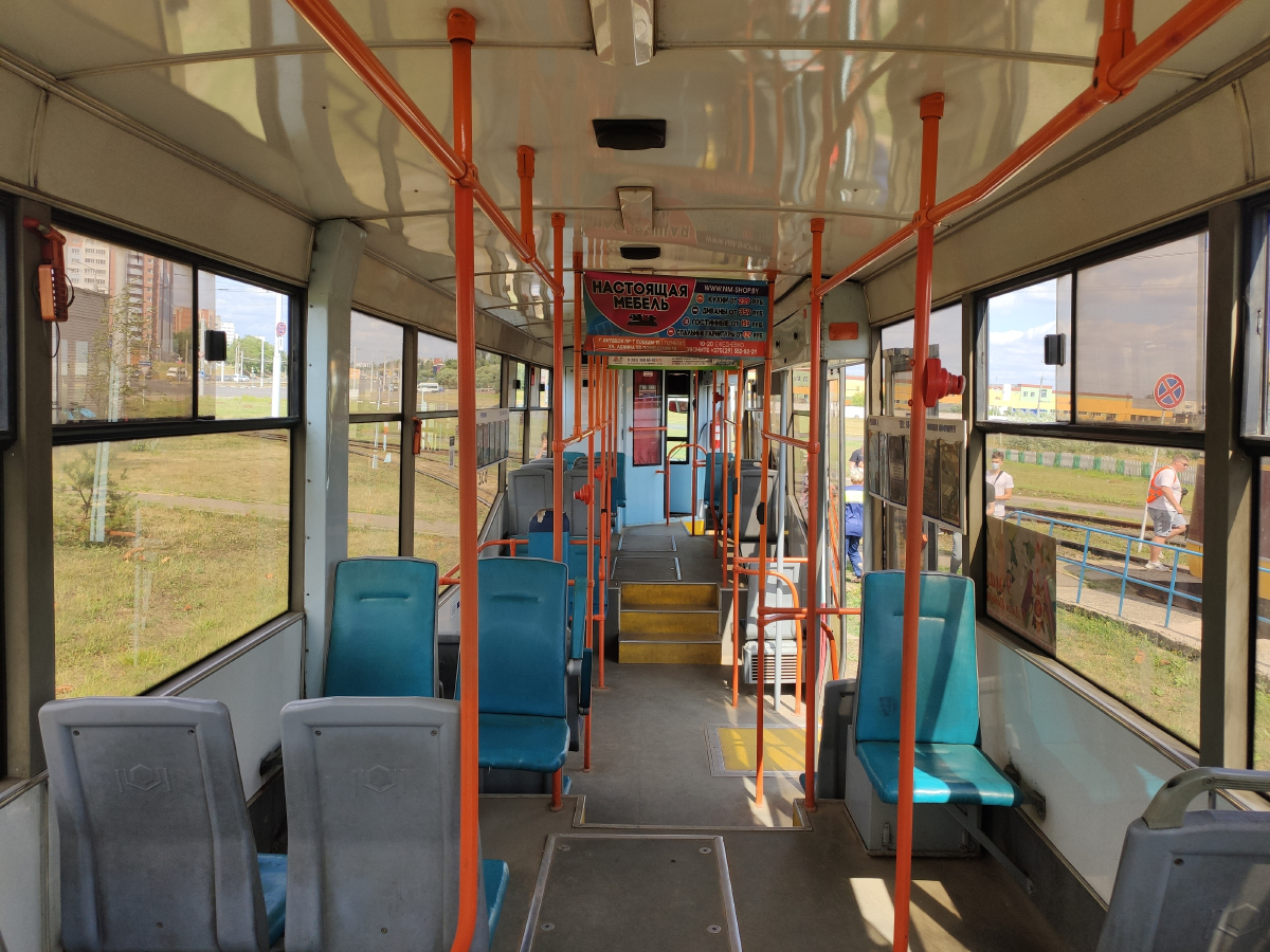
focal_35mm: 26
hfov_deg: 67.3
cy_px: 476
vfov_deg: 53.1
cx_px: 635
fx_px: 954
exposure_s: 1/869
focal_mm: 4.75
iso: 112
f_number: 1.75
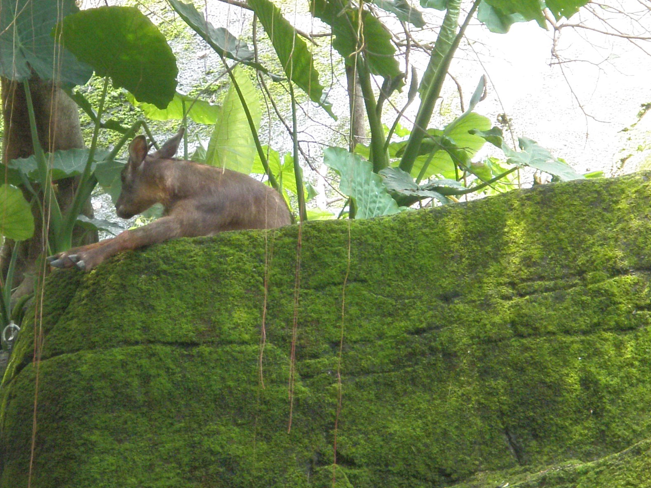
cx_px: 251
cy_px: 217
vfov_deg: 5.6
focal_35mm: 264
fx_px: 4964
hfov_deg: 7.5
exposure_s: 1/60
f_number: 5
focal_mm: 20.1
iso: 200
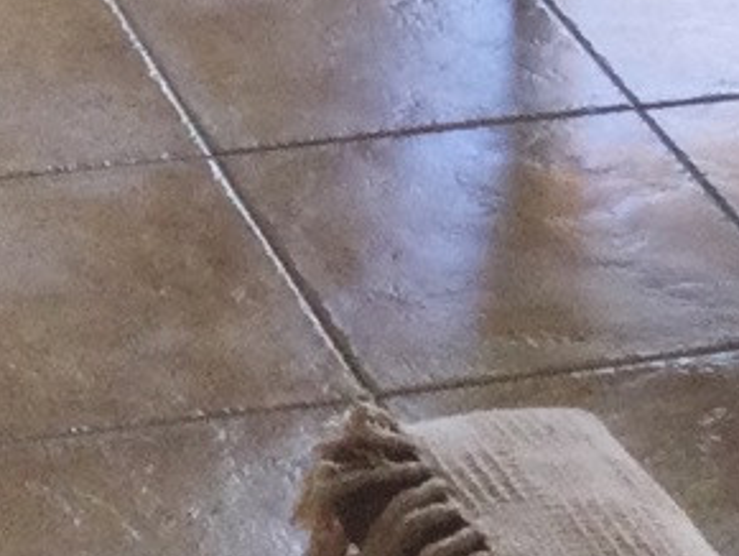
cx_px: -268
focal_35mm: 205
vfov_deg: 6.5
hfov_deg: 9.4
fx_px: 4380
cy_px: -1183
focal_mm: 3.3
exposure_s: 1/33
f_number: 2.4
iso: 25
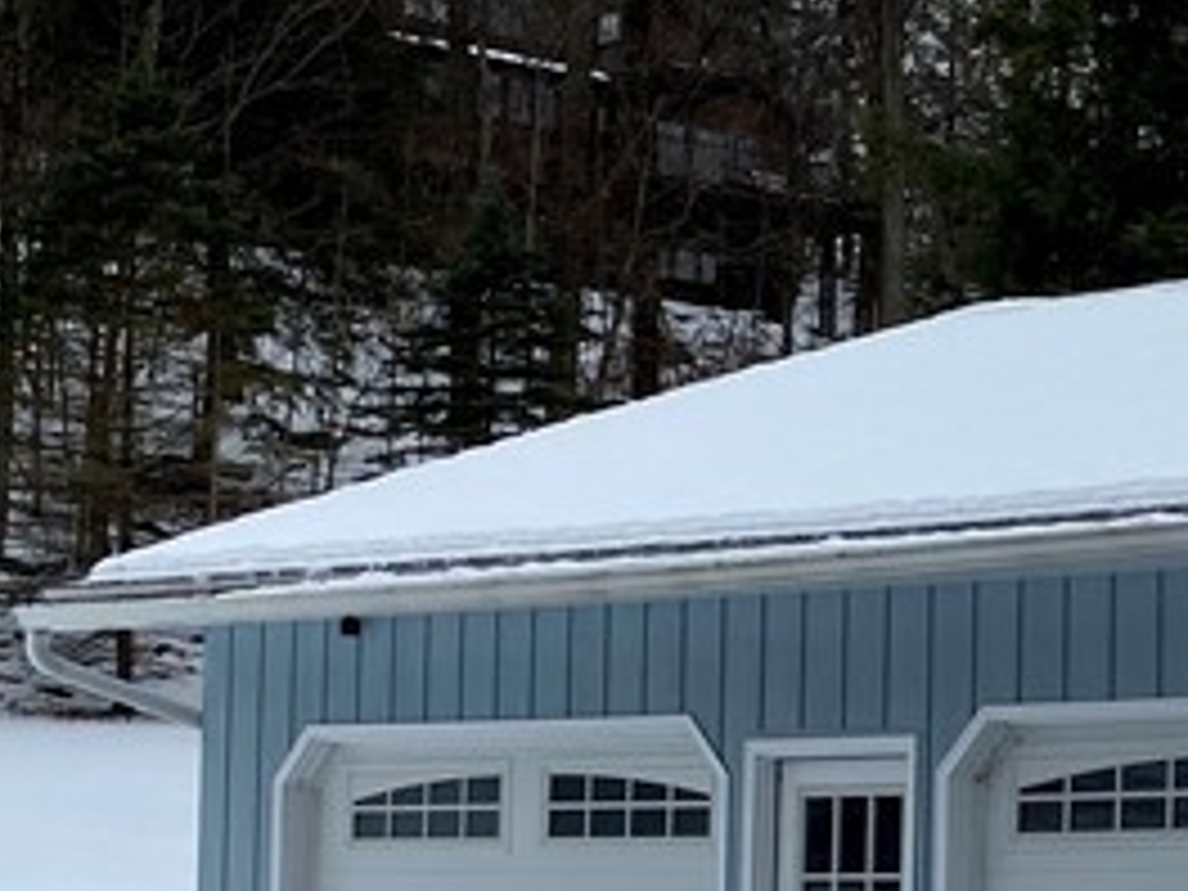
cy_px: 927
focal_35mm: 101
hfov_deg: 16.6
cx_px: 2052
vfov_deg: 14.4
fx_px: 3466
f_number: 1.8
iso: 32
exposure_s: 1/1898
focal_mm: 4.25
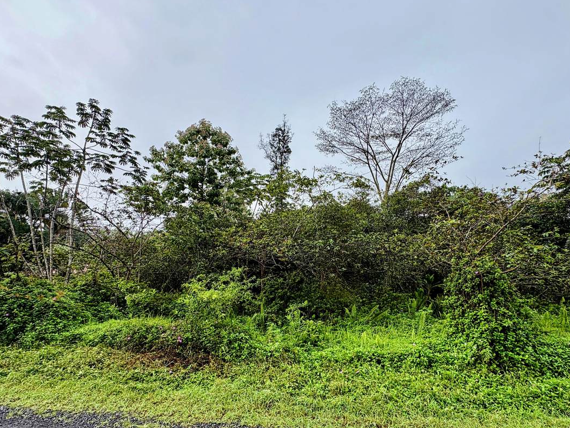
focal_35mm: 17
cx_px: 309
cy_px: 237
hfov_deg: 90.8
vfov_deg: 74.5
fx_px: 280
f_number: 2.2
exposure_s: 1/2273
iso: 50
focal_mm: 2.22
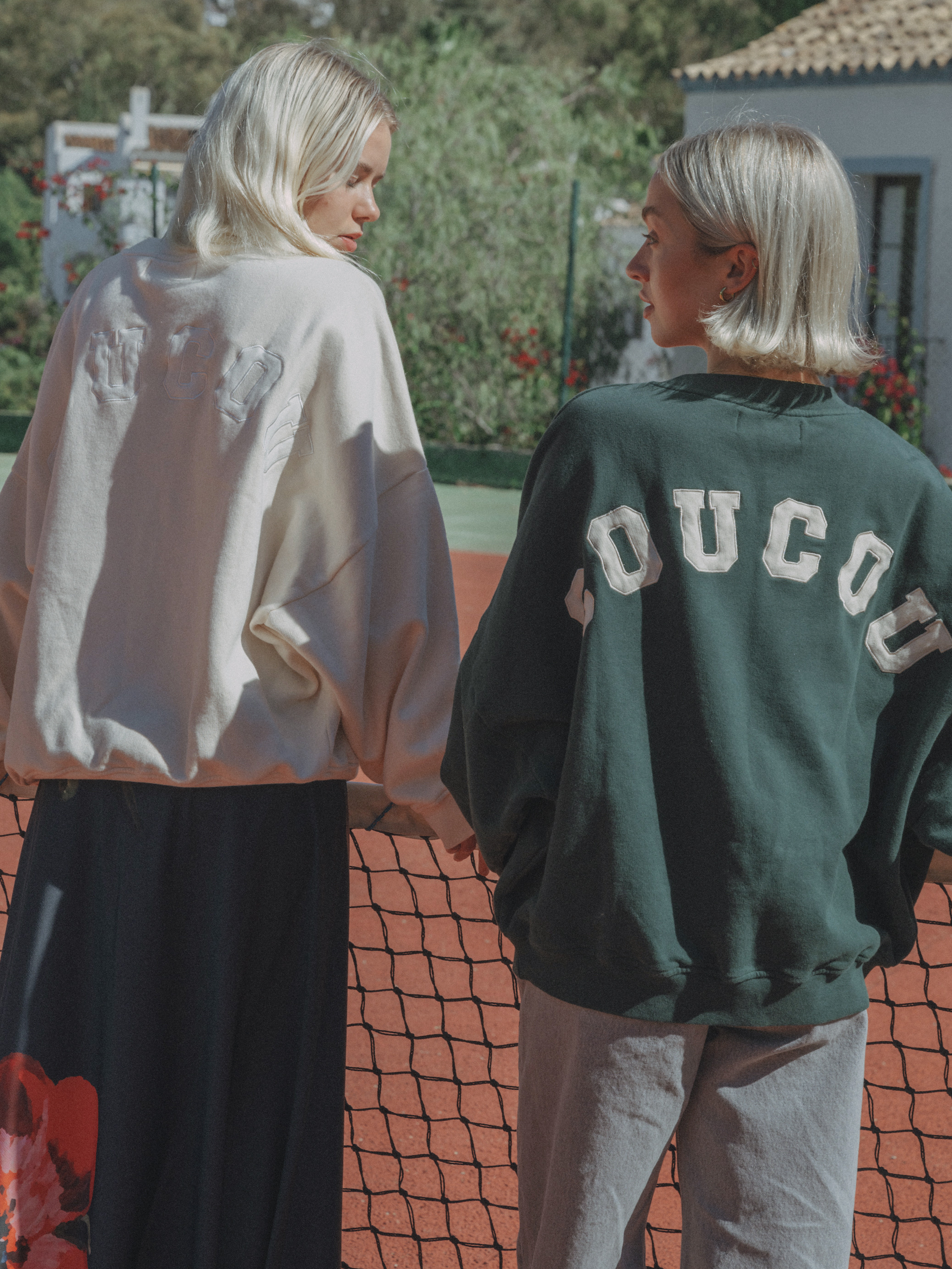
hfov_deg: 17.2
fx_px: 3153
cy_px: 467
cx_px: 537
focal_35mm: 86
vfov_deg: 22.7
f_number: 8
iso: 125
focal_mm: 70
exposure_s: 1/800
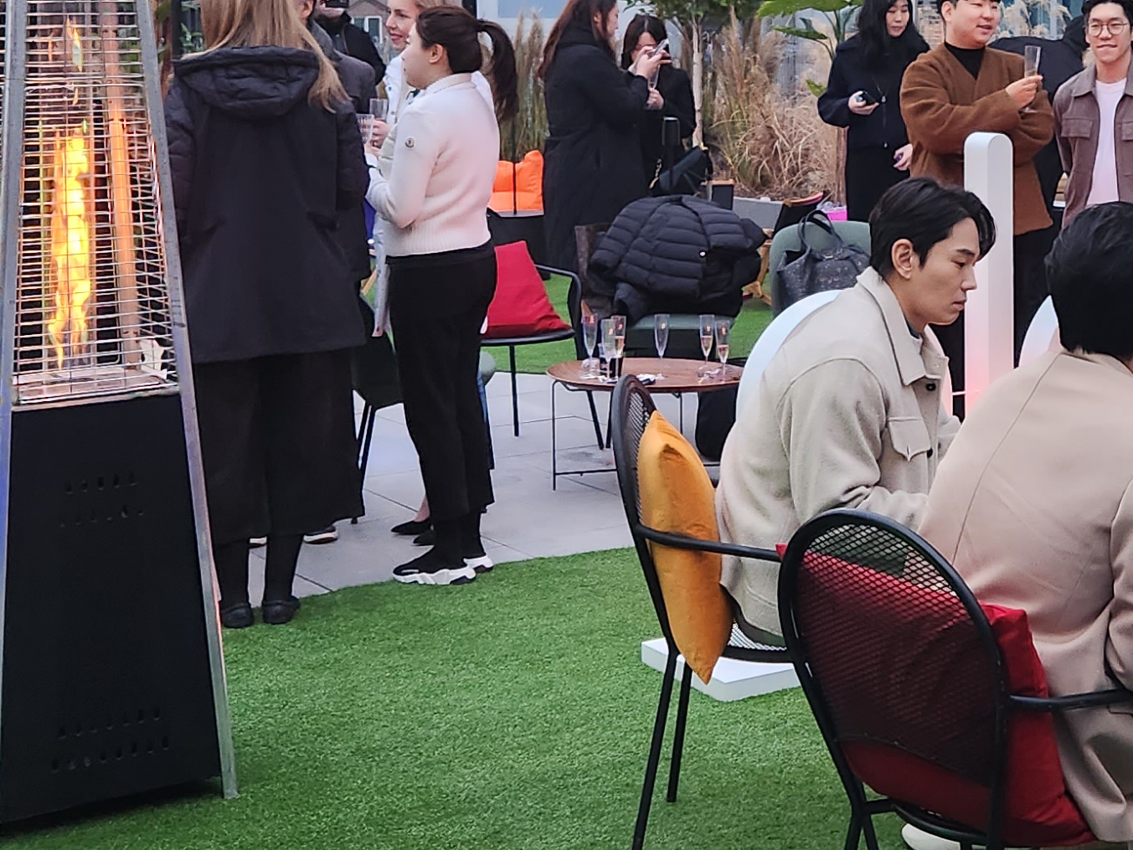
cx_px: 948
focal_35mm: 68
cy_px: 124
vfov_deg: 21.3
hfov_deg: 27.8
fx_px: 2226
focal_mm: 5.4
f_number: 1.8
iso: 250
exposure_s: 1/120
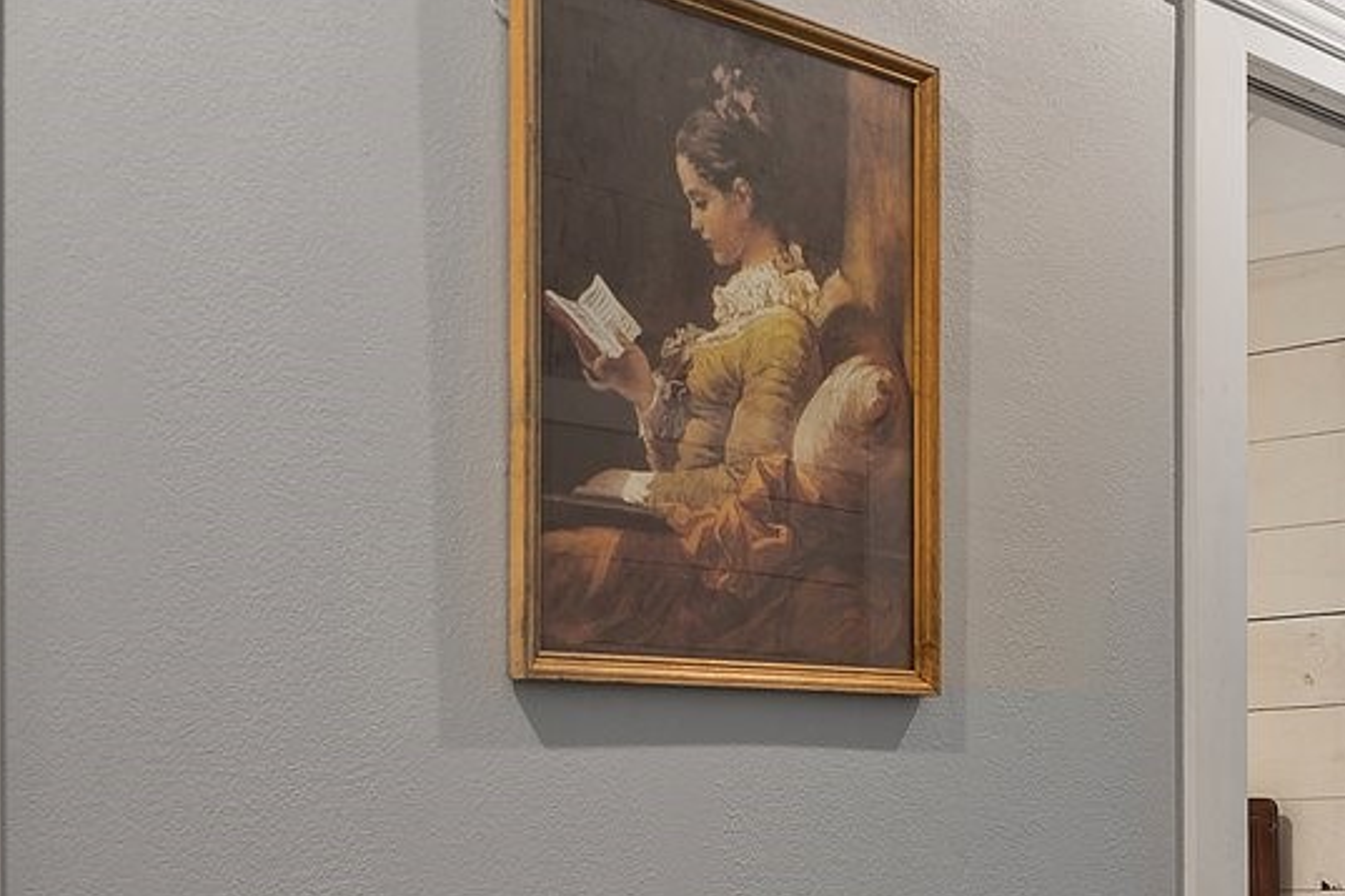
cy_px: 865
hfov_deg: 30.9
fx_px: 2279
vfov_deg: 21.6
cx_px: 1285
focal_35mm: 61
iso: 320
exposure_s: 1.5
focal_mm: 16
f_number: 6.7
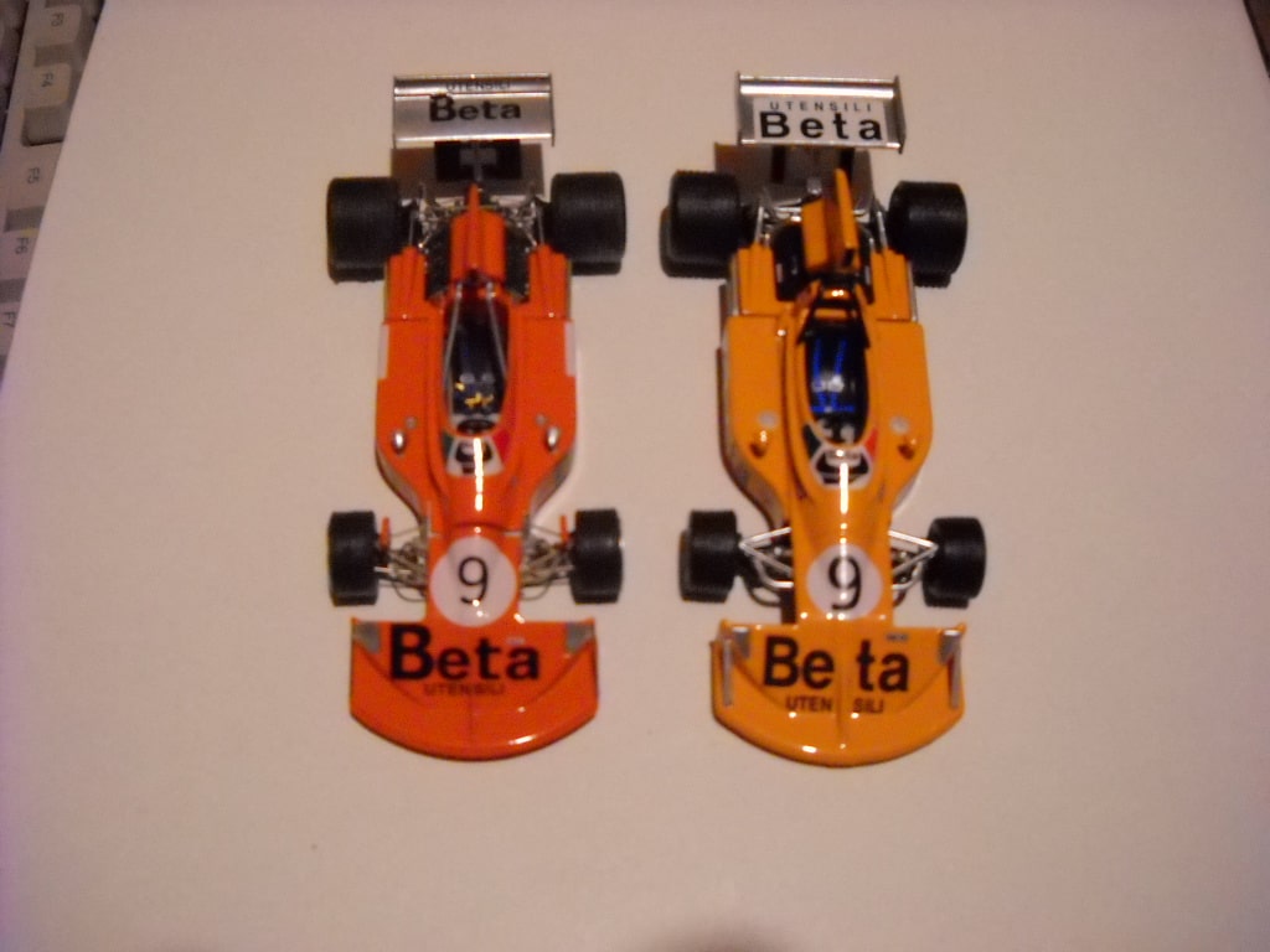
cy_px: 476
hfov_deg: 45.8
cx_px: 635
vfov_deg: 35.1
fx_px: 1504
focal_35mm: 41
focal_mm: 6.72
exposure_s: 1/22
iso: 800
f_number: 3.1
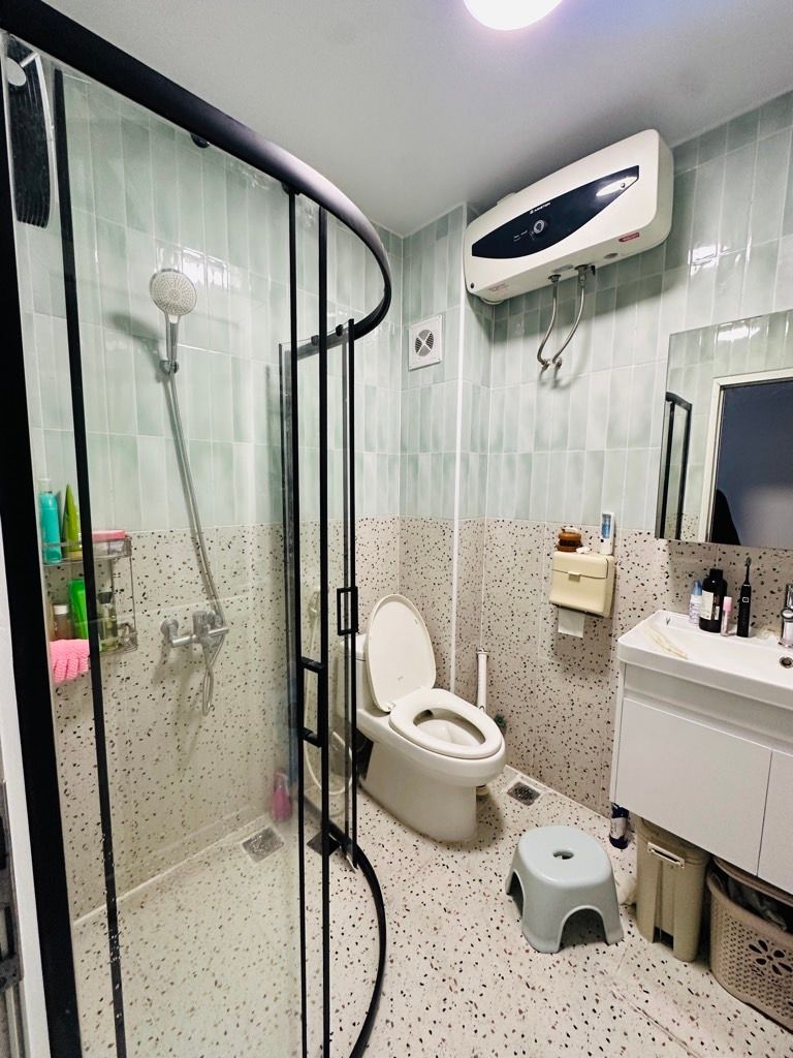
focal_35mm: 14
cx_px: 396
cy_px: 529
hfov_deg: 85.7
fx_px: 428
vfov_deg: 102.1
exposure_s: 1/100
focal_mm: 2.22
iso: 250
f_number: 2.2
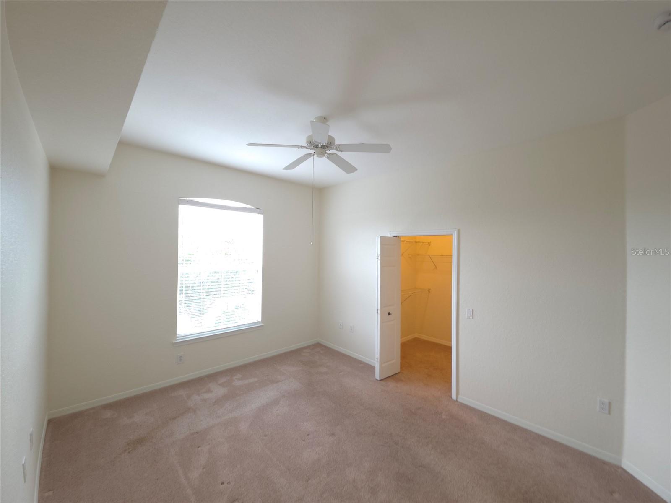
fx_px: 252
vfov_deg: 89.9
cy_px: 252
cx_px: 336
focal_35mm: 13
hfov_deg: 106.2
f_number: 1.9
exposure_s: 1/30
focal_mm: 2.2
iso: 40
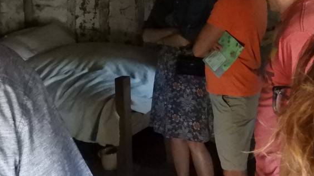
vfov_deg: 17.6
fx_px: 558
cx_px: 201
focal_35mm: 67
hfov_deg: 31.3
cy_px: 1
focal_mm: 4.3
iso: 1600
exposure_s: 1/60
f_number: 3.3
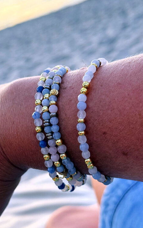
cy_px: 127
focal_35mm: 69
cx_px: 47
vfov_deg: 29.8
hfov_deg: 18.8
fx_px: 430
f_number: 1.78
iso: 160
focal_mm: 6.76
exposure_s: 1/60
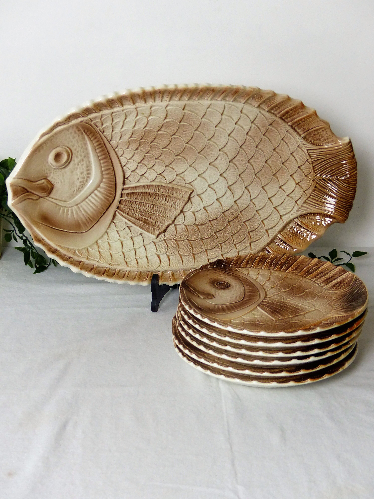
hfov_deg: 21.9
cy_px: 250
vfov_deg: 29.0
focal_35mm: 67
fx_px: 965
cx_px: 187
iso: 250
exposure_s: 1/60
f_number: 2.8
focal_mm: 11.4
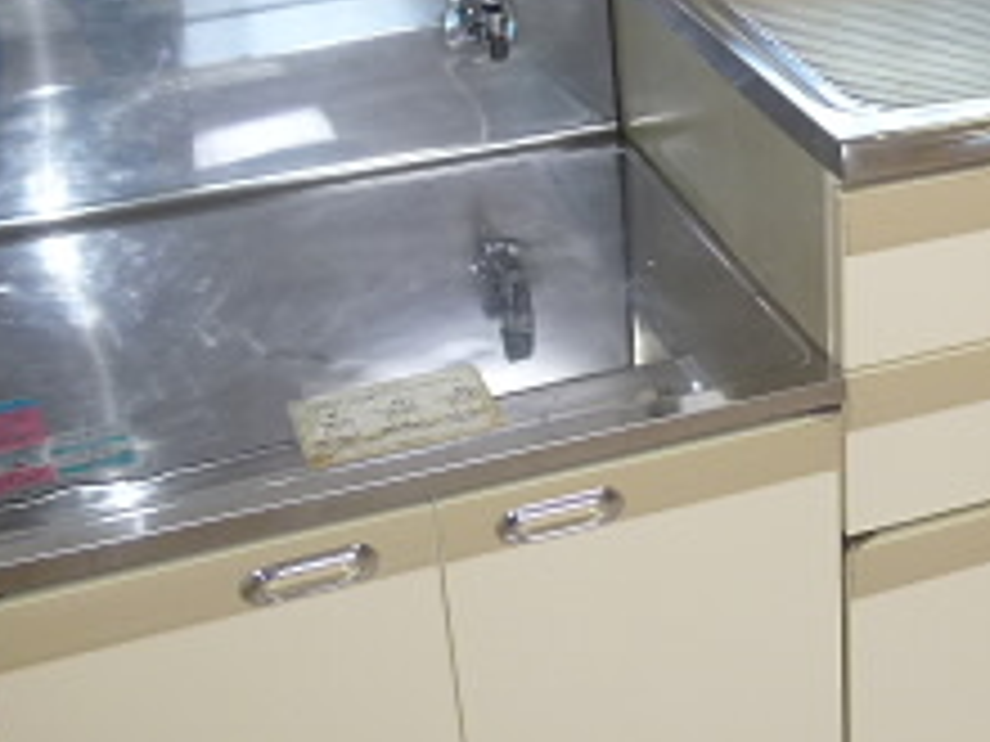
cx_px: 963
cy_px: 319
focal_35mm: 67
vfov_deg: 21.9
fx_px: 1916
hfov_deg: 27.5
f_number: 2.2
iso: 100
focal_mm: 4.3
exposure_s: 1/60
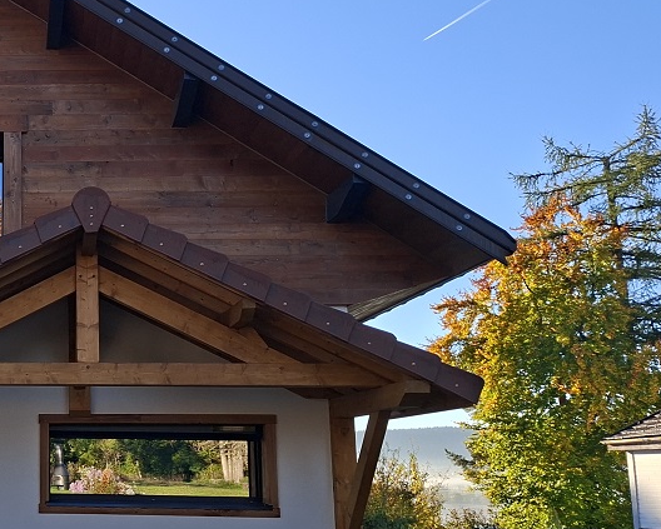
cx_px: -20
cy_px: 306
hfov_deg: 33.2
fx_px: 998
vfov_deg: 29.7
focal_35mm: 51
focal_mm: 5.54
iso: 50
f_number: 1.8
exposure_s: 1/1148
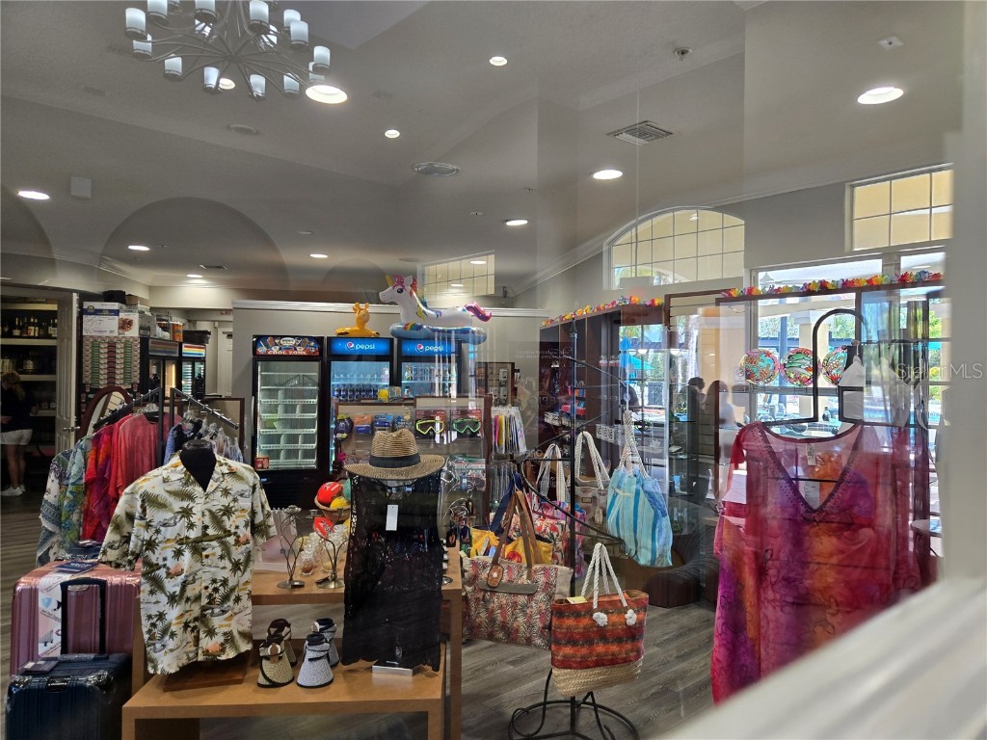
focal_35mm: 23
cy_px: 370
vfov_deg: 58.9
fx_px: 656
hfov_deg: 73.9
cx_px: 494
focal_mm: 5.4
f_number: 1.8
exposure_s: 1/120
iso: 80
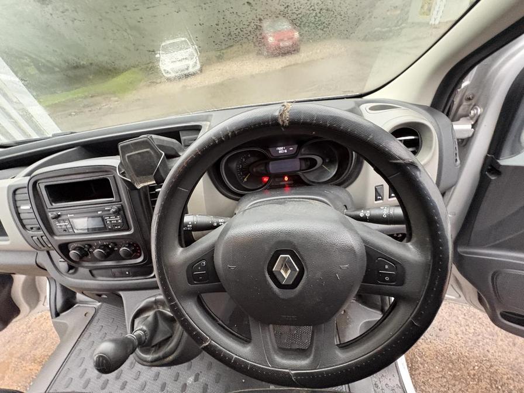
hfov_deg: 102.1
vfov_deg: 85.7
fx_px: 212
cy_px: 196
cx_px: 262
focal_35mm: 14
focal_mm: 2.22
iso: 800
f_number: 2.2
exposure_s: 1/60
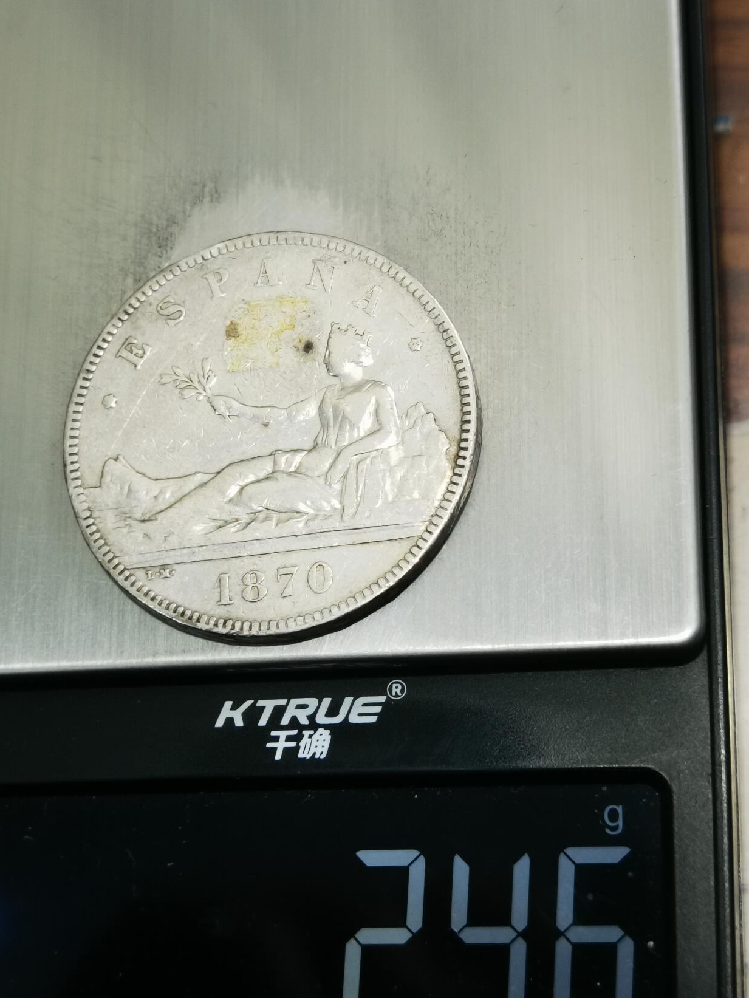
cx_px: 360
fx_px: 1990
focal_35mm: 69
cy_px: 506
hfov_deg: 21.3
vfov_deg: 28.2
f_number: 1.9
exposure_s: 1/100
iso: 100
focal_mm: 6.67
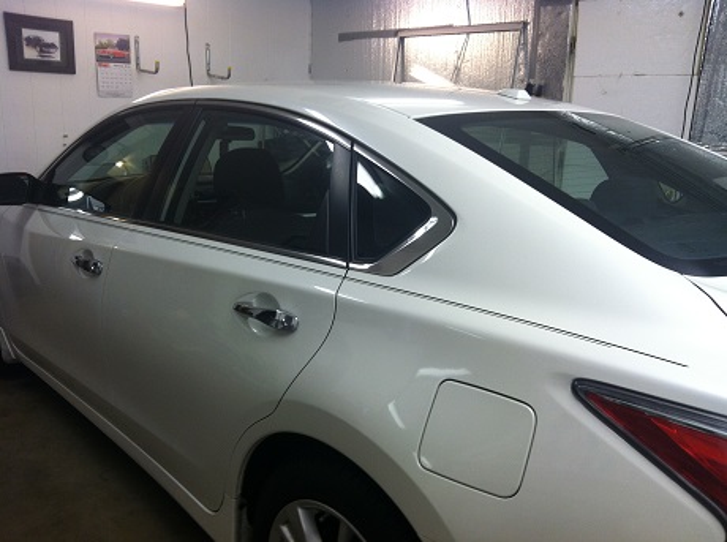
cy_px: 271
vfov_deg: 40.6
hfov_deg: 52.7
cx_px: 364
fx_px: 734
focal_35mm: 35
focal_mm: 3.85
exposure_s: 1/30
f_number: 2.8
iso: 80
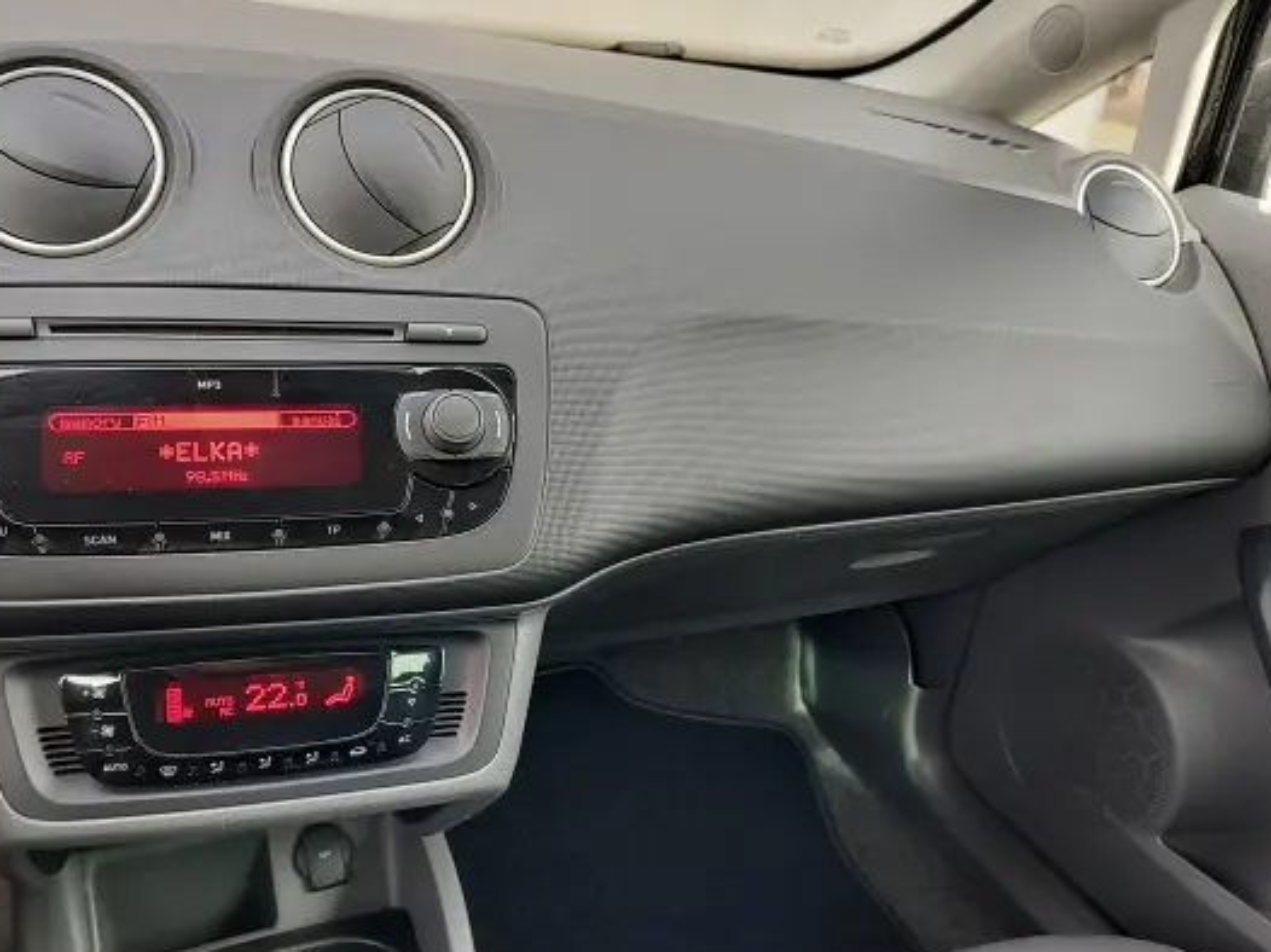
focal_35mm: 28
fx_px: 1028
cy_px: 519
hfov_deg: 63.5
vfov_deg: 49.6
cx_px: 628
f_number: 1.8
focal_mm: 5.56
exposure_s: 1/105
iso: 100
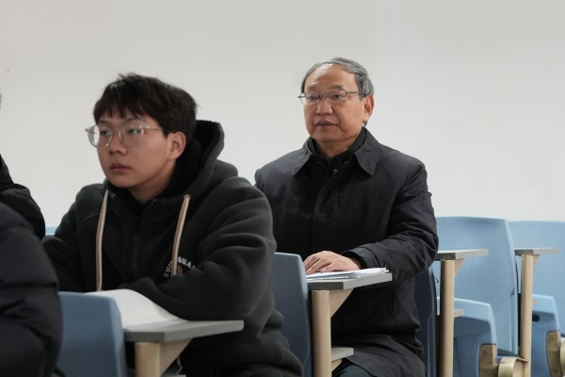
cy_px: 188
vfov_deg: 13.0
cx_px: 282
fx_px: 1648
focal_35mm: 105
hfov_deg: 19.5
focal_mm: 70
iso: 3200
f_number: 4.5
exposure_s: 1/80
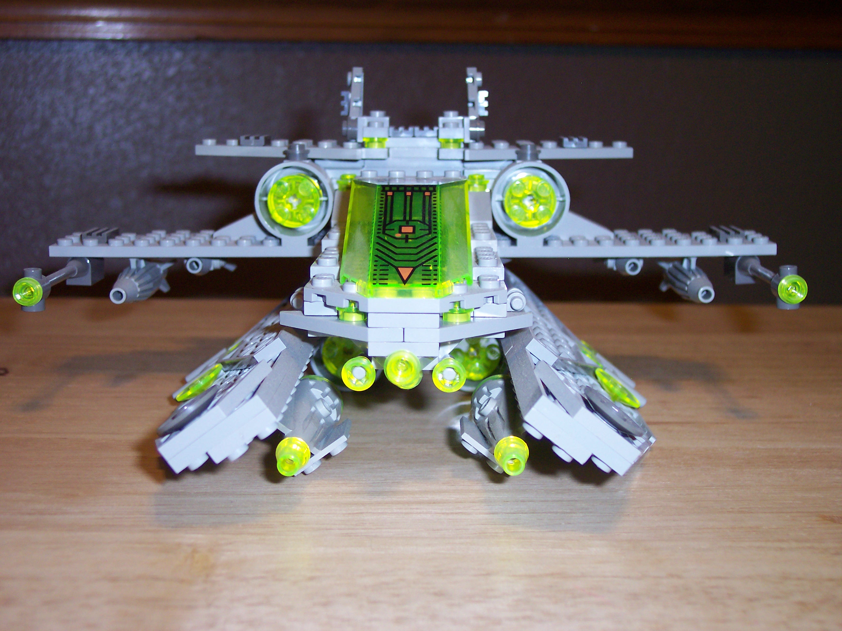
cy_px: 316
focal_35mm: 51
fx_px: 1240
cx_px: 421
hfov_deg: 37.5
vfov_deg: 28.5
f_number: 3.4
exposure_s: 1/30
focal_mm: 10.7
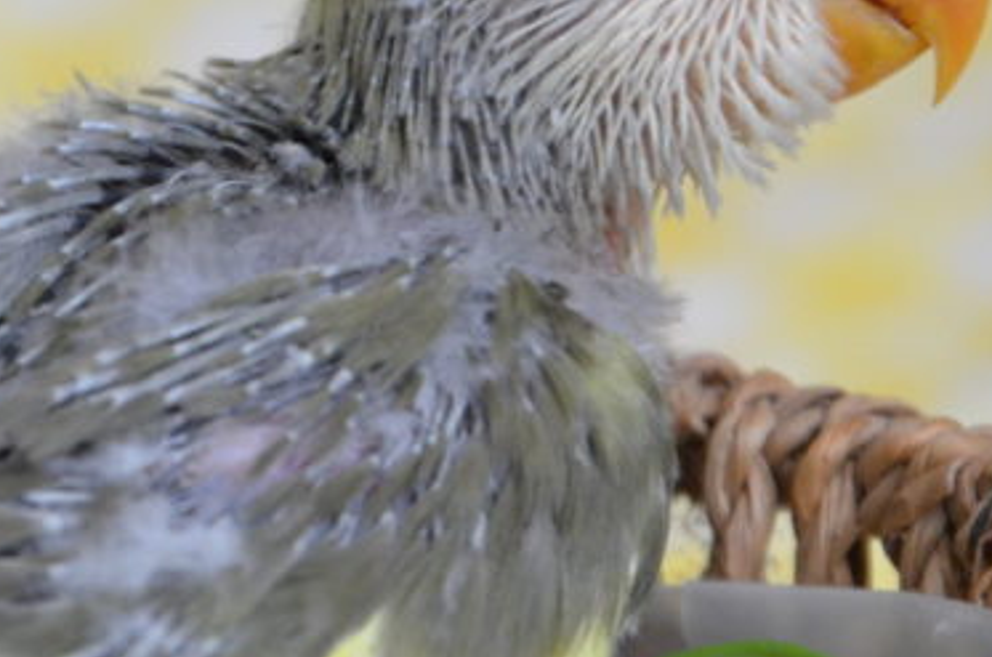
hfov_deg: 4.8
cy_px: 495
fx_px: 11889
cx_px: 255
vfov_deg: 3.2
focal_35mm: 432
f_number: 5.6
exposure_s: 1/50
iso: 1600
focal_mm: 105
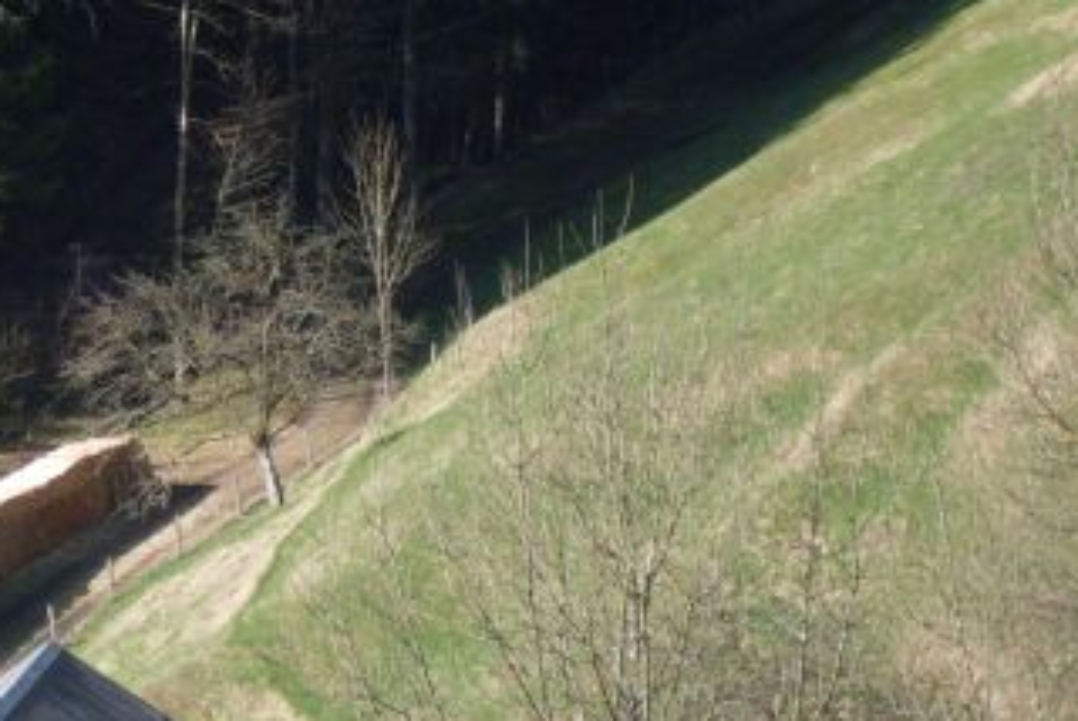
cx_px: -20
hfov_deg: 6.9
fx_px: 8871
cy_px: 579
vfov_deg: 4.7
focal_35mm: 296
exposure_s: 1/250
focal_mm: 18.9
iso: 80
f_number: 5.2
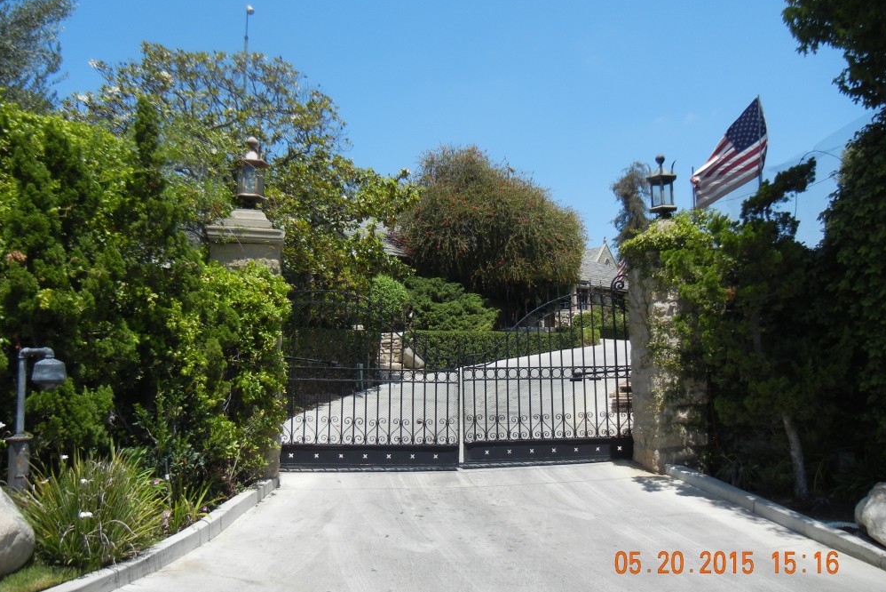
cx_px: 439
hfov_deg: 58.7
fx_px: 788
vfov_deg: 41.1
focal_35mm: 32
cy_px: 292
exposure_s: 1/350
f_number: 7
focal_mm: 5.4
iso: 160
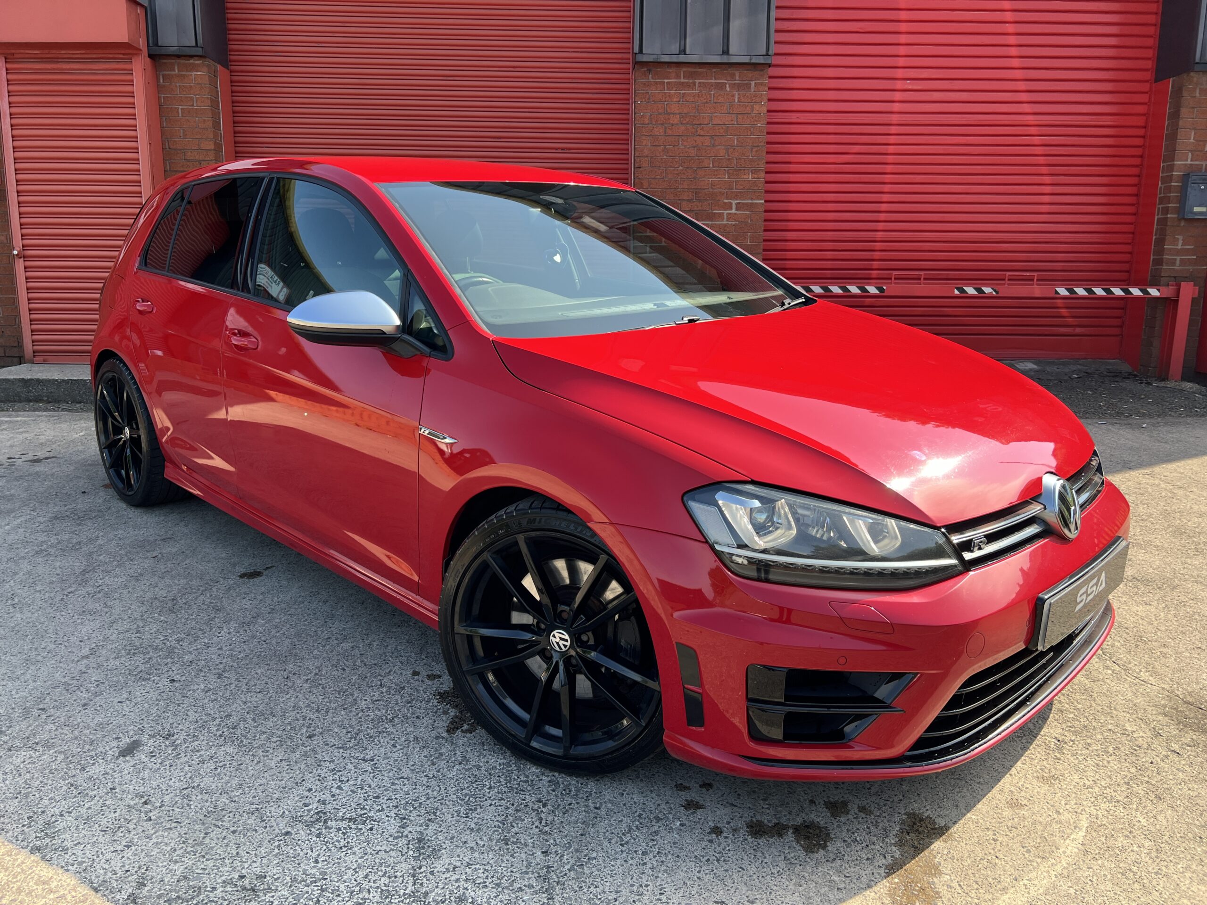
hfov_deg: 67.3
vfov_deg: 53.1
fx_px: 907
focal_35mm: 26
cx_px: 604
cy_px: 452
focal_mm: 5.7
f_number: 1.5
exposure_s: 1/709
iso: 50
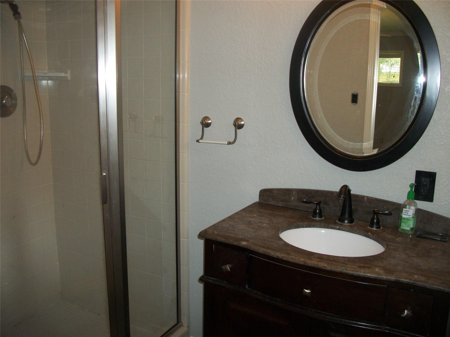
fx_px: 416
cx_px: 225
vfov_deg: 44.2
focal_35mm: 32
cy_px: 168
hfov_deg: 56.8
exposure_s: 1/60
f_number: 2.9
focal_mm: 5.7
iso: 160
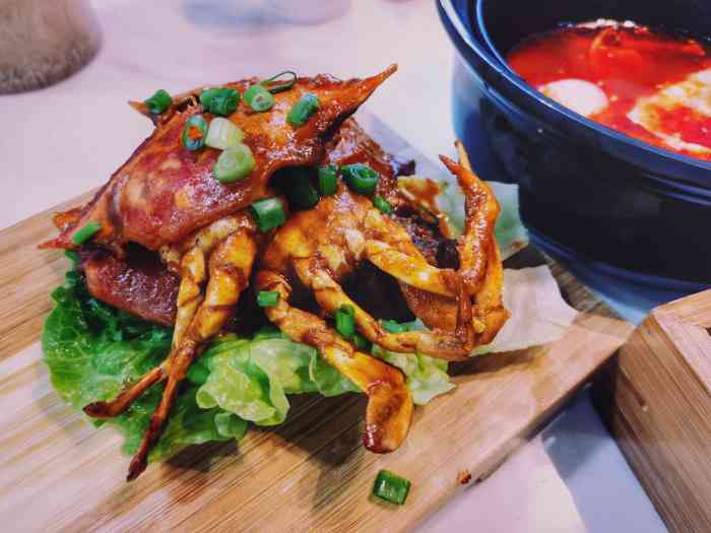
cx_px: 356
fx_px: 555
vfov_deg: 51.4
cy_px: 266
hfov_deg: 65.3
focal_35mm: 27
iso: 160
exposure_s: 1/100
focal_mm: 5.58
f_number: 1.8
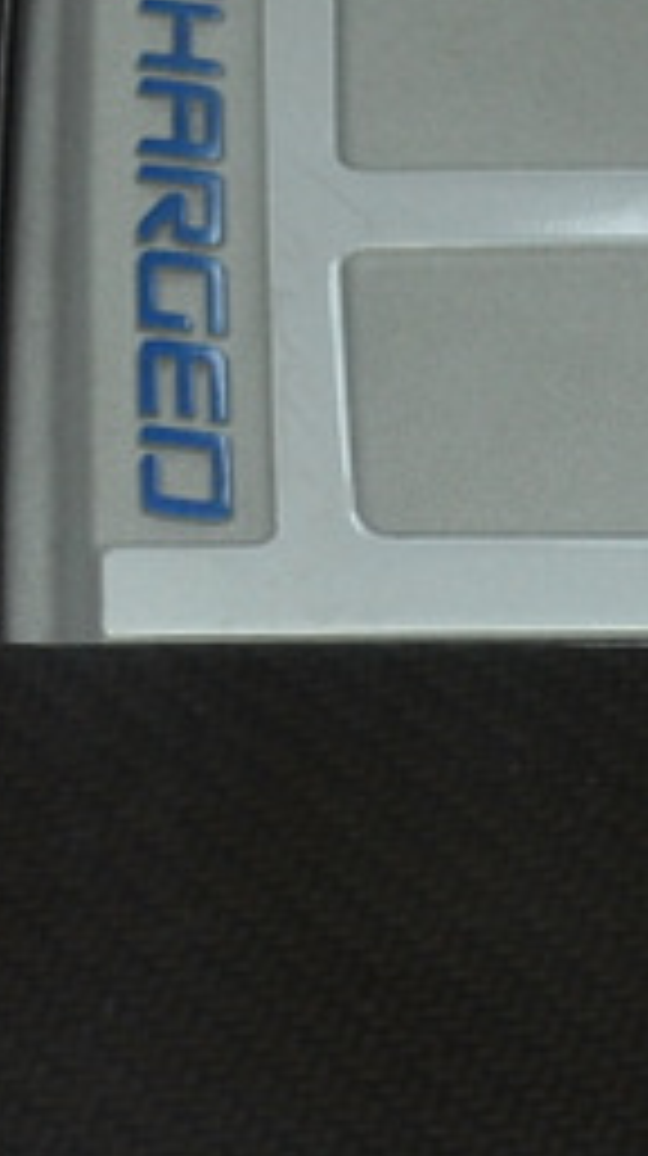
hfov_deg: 4.5
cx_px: 1228
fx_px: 8088
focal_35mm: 264
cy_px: 713
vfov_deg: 8.2
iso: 500
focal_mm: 36
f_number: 5
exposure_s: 1/60
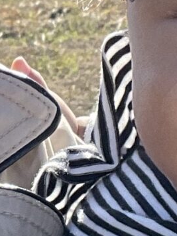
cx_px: -23
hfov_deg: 6.8
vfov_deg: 9.1
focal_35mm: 216
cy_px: 49
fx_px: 1473
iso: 25
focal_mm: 2.71
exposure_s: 1/353
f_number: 2.2
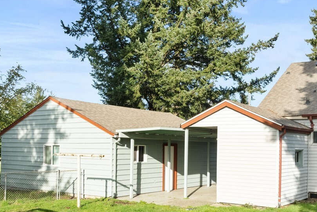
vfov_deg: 28.4
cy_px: 144
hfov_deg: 40.9
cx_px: 232
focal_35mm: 47
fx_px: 414
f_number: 8
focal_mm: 15
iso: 800
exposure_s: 1/2000
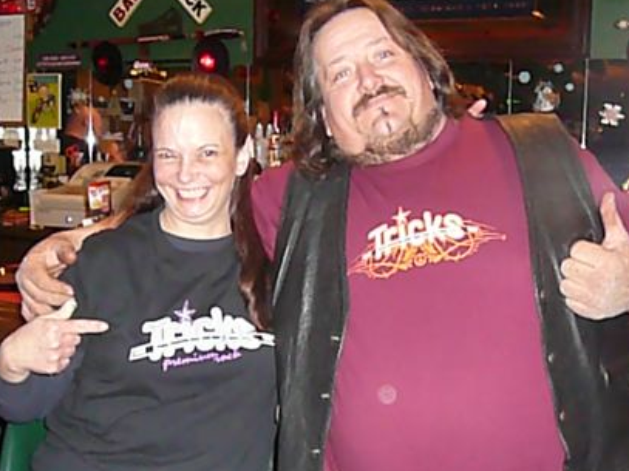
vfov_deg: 26.4
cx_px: 306
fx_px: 999
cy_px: 306
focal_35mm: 55
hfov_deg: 34.9
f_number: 2.8
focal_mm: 5.2
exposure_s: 1/30
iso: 800
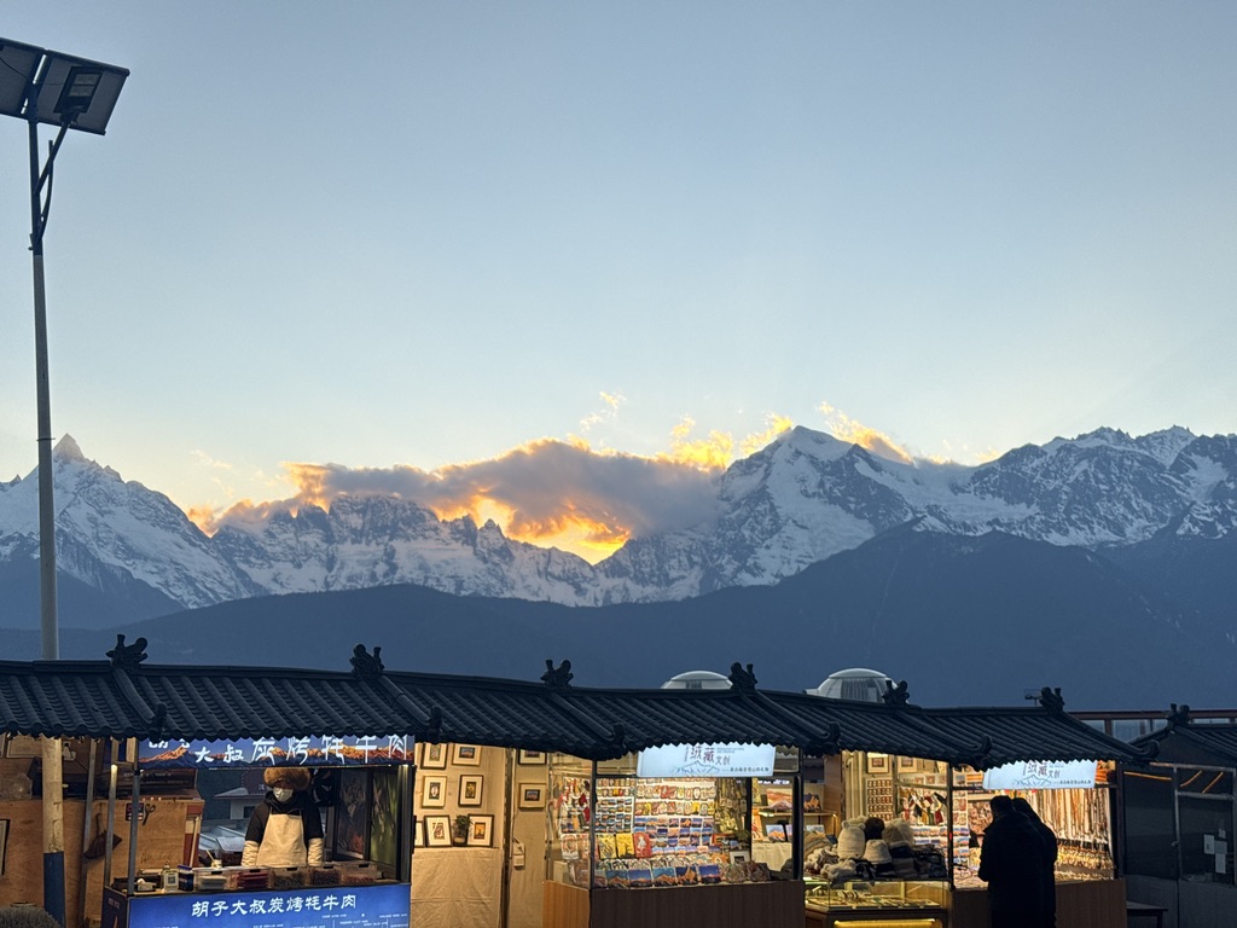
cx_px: 618
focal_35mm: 48
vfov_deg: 30.3
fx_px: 1715
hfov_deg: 39.7
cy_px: 464
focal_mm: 6.76
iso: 80
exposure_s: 1/261
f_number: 1.78
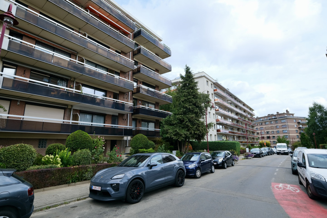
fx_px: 154
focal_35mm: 17
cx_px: 164
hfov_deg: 93.3
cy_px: 109
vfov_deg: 70.4
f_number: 7.1
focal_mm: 11.5
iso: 320
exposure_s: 1/220
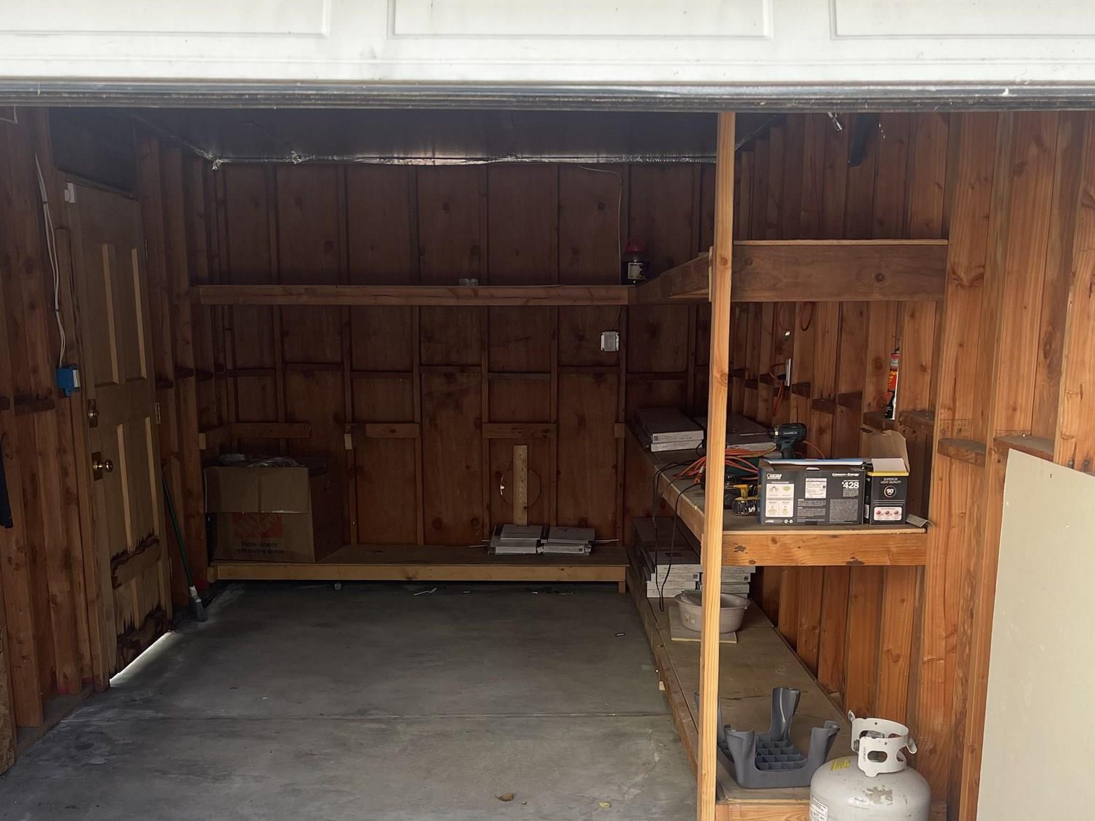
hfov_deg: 49.0
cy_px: 597
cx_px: 522
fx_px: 1202
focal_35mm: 38
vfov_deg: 37.0
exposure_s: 1/123
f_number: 1.6
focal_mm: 5.1
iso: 32
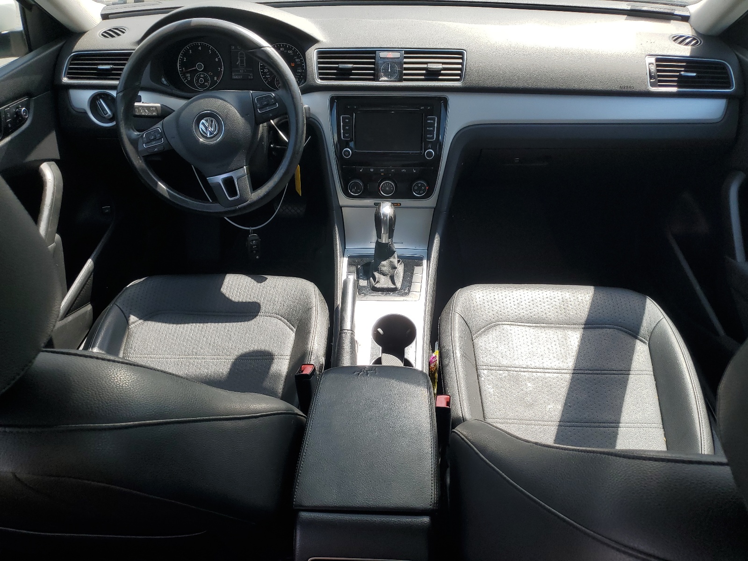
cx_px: 374
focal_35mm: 26
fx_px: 562
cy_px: 280
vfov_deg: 53.1
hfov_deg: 67.3
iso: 50
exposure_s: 1/909
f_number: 1.5
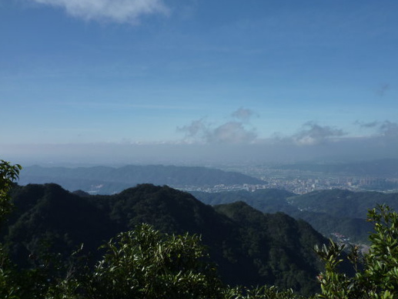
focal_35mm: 29
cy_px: 143
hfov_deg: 61.5
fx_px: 334
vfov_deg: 48.2
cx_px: 216
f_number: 5
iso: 125
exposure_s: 1/800
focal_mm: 4.4
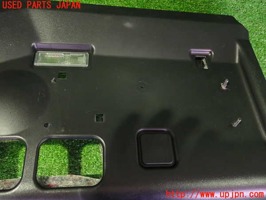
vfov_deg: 46.8
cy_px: 100
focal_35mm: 30
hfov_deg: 60.0
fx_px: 231
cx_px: 133
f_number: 2.3
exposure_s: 1/13
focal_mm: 5.4
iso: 800
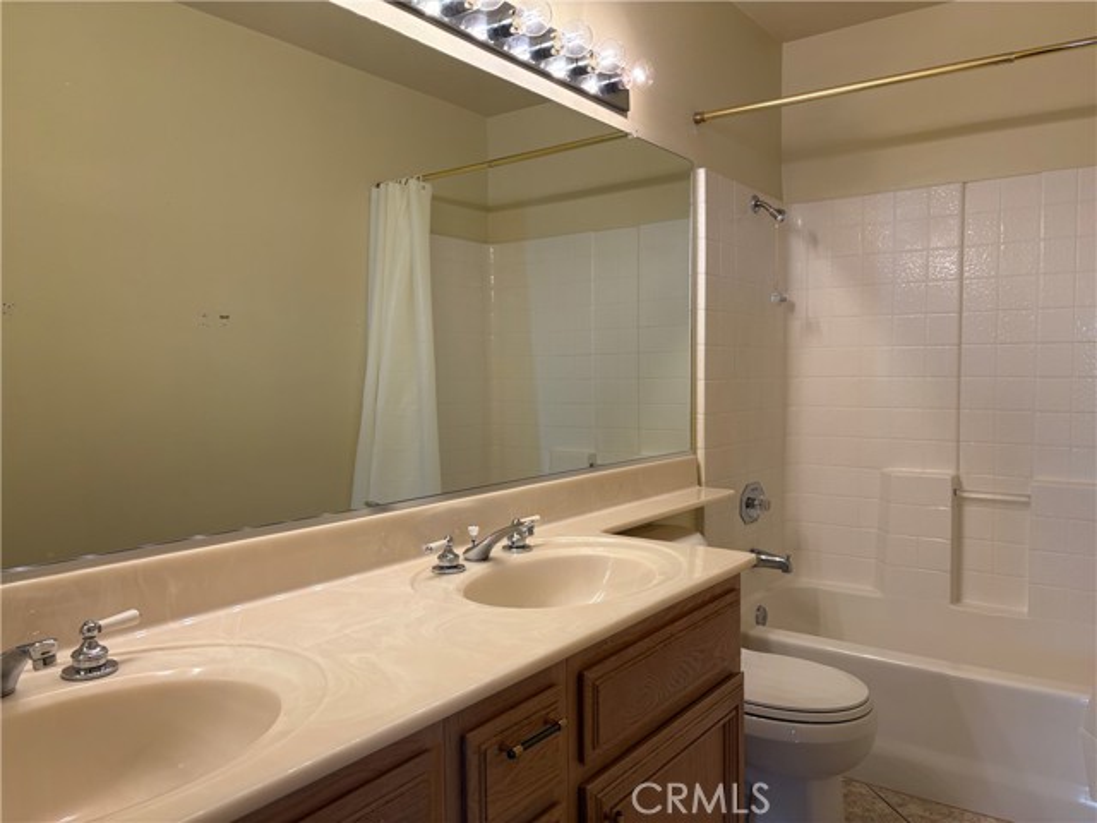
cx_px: 548
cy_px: 412
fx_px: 824
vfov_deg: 53.1
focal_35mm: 26
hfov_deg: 67.3
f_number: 1.6
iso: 50
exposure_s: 1/120
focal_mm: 5.96
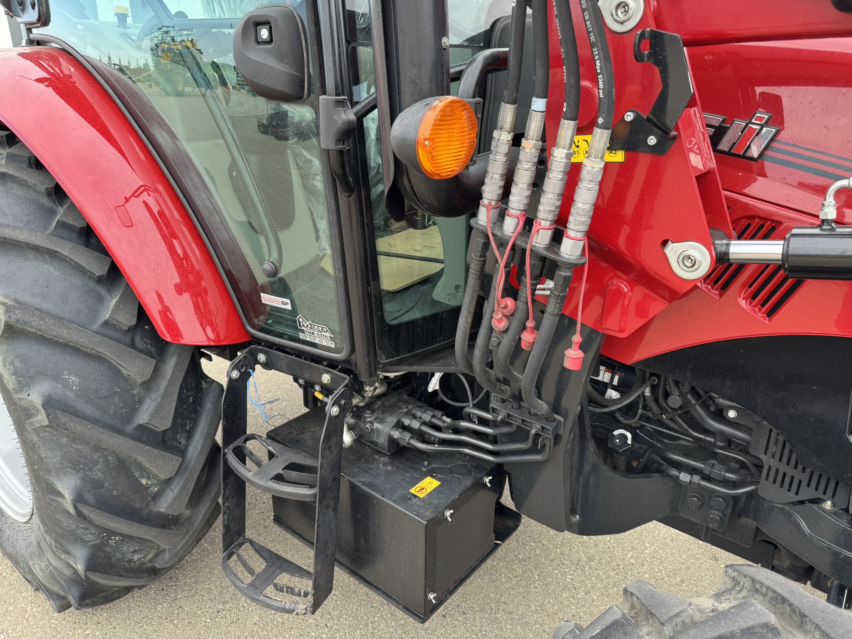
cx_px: 426
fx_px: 591
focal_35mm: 24
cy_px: 320
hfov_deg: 71.6
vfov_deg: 56.8
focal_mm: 6.76
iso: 64
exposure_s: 1/213
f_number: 1.78
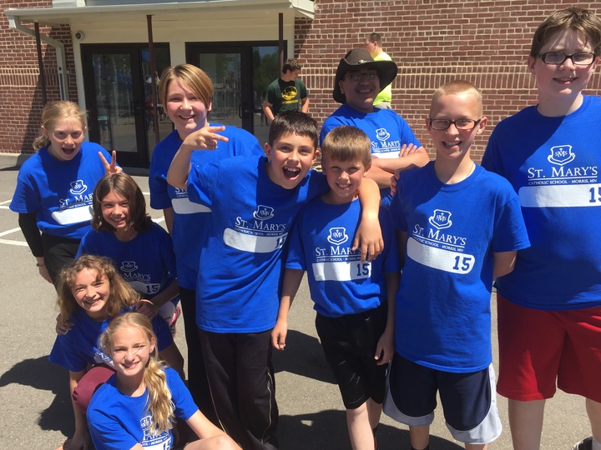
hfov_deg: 61.7
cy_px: 225
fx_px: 503
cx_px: 300
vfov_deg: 48.2
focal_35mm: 29
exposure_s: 1/1236
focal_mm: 4.15
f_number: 2.2
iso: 32
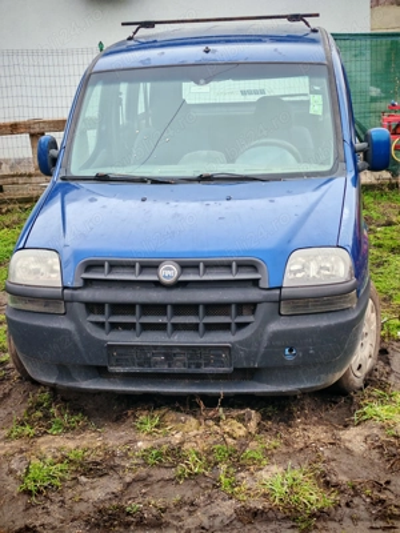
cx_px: 200
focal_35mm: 54
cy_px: 266
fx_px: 832
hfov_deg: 27.0
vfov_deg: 35.5
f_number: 1.95
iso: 50
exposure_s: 1/150
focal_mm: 5.52
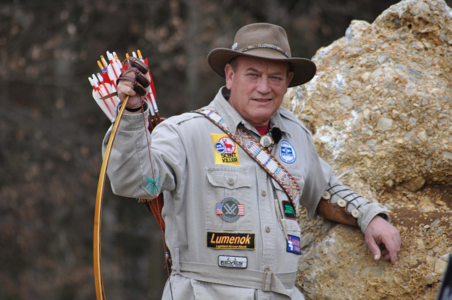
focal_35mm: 330
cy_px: 150
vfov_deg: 4.2
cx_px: 226
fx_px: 4138
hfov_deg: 6.3
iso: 560
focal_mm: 220
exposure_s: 1/1000
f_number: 5
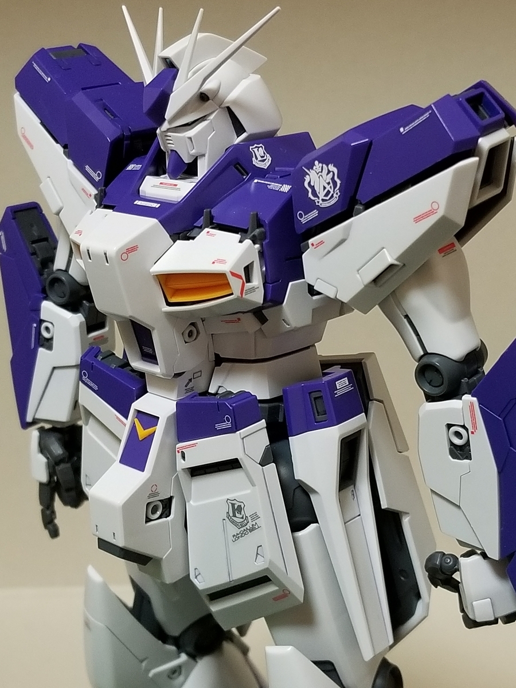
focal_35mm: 26
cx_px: 258
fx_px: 517
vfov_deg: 67.3
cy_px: 344
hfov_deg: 53.1
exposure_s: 1/30
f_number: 1.7
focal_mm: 4.25
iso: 200
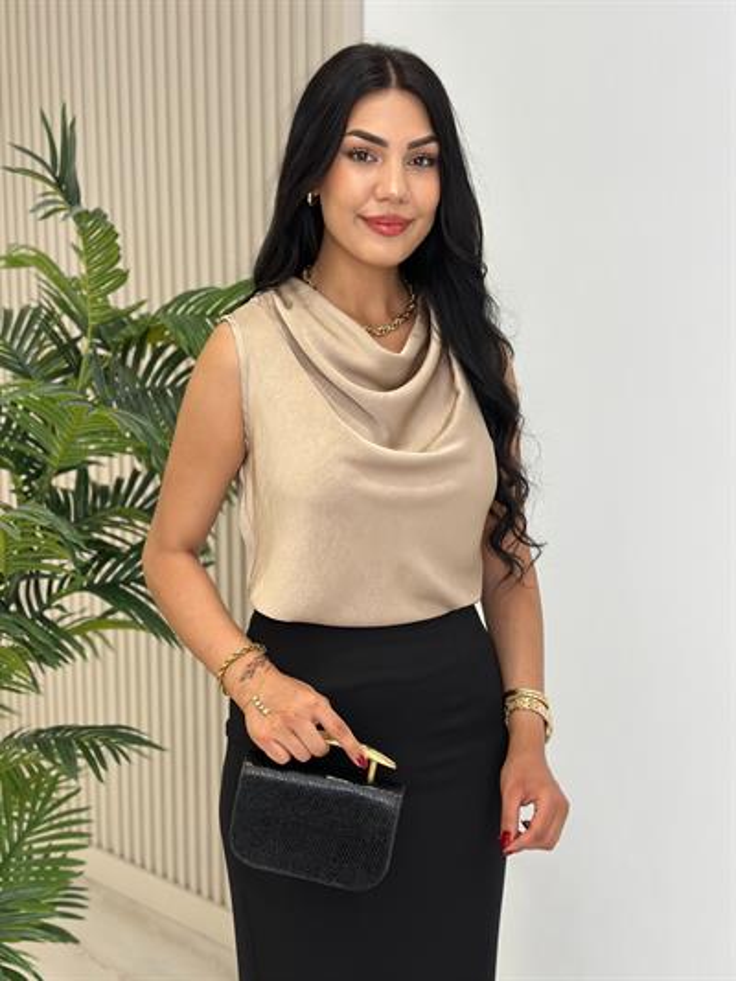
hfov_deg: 30.3
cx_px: 368
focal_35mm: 48
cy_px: 490
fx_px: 1360
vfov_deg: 39.6
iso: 80
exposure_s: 1/236
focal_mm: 6.86
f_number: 1.78
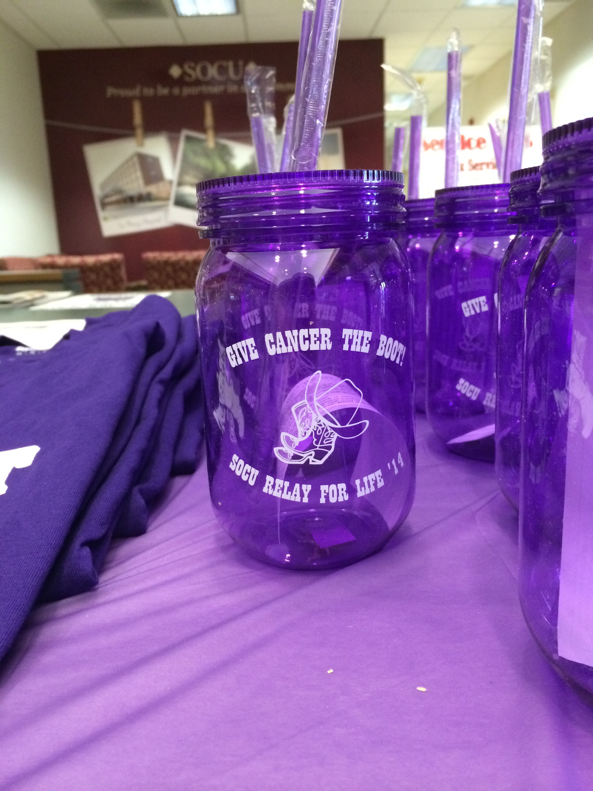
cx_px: 296
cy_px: 396
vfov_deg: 60.0
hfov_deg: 46.8
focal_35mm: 30
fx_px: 685
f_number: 2.2
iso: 320
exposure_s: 1/30
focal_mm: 4.12
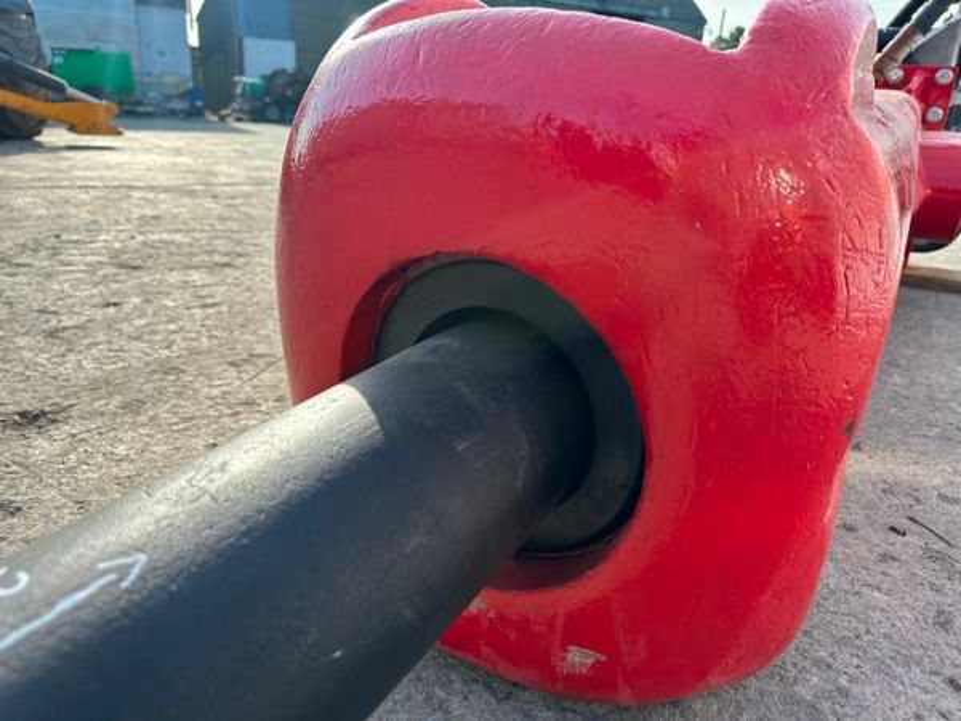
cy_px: 360
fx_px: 666
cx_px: 480
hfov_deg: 71.6
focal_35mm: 24
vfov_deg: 56.8
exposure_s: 1/1880
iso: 80
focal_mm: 6.86
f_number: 1.78
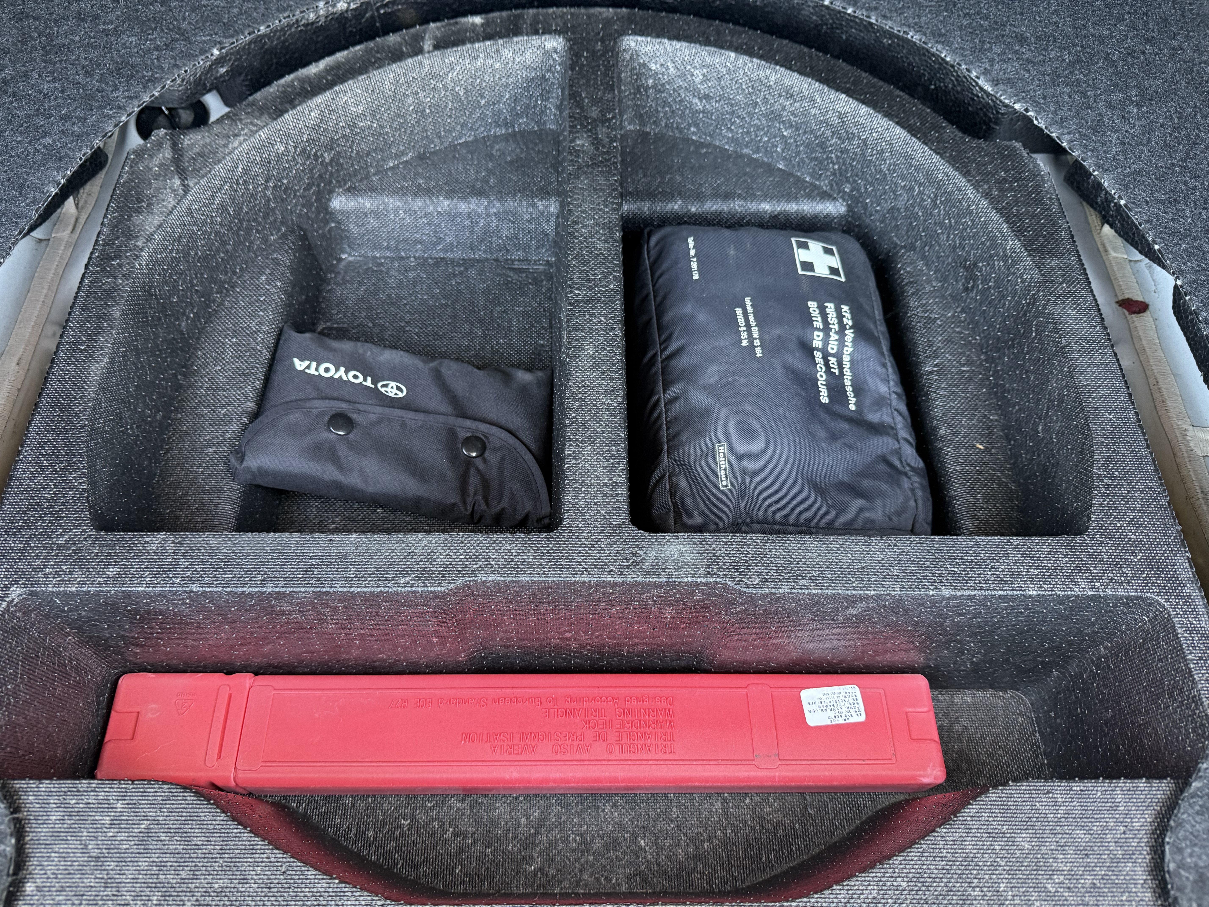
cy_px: 454
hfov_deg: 71.6
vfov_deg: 56.8
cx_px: 604
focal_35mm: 24
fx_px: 838
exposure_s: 1/60
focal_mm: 6.76
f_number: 1.78
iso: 320
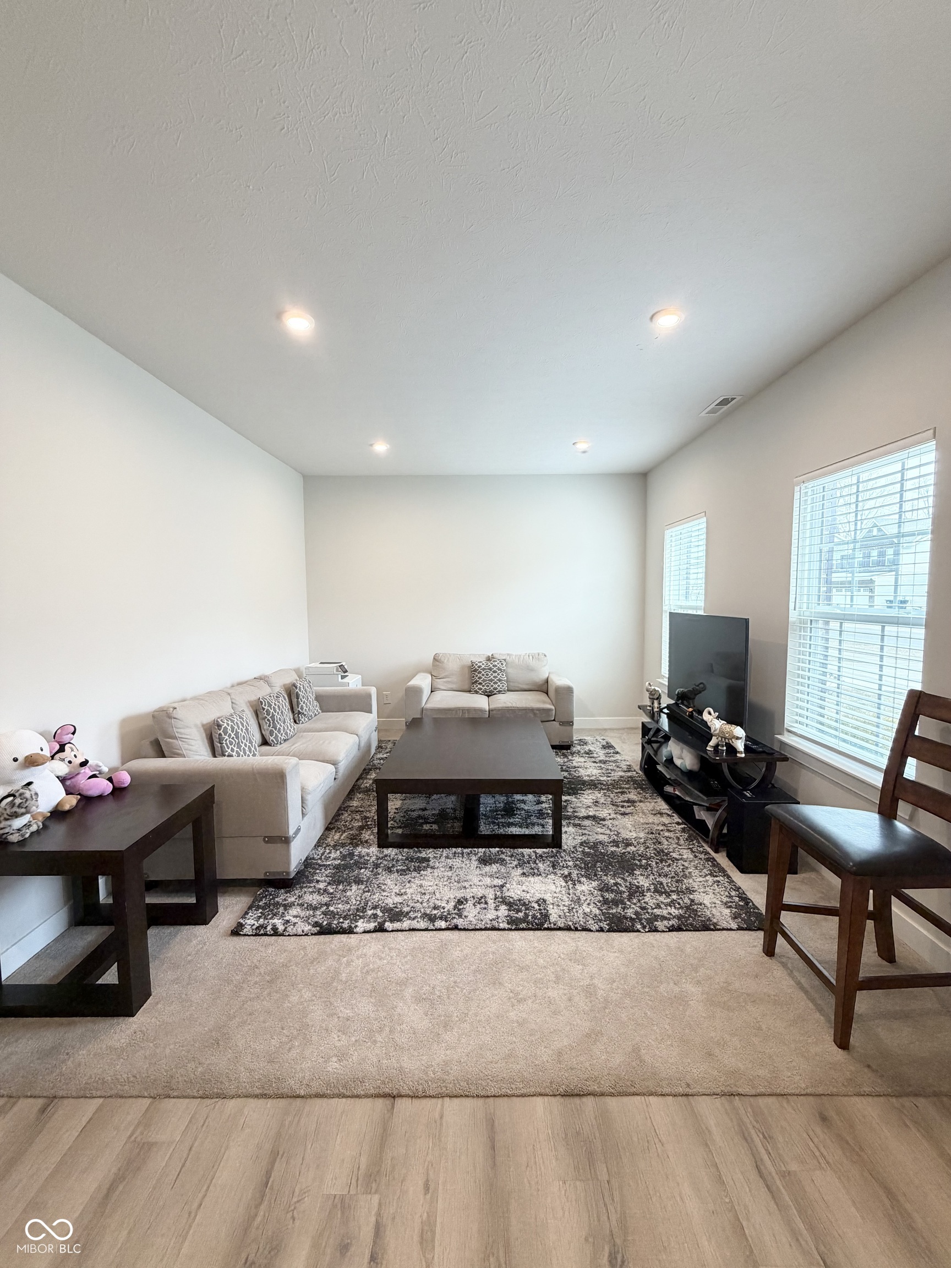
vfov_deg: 102.1
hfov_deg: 85.7
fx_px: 513
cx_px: 476
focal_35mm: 14
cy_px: 634
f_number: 2.2
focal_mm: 2.22
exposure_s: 1/120
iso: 250
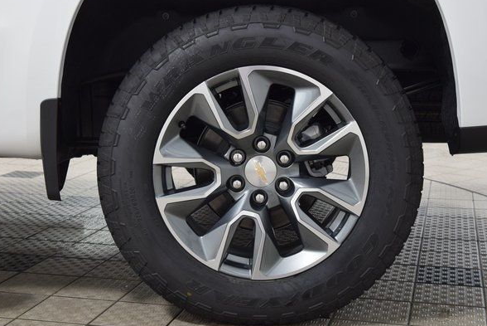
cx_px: 260
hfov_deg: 32.3
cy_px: 165
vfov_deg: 21.9
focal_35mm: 62
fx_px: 839
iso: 720
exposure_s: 1/15
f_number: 6.3
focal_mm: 38
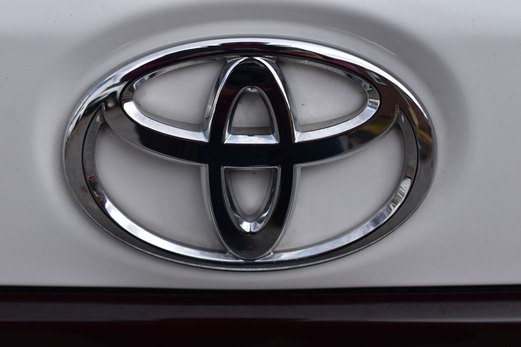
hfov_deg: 28.1
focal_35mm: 72
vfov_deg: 18.9
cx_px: 260
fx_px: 1042
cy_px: 174
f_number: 11
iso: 400
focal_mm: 48
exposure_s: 1/400
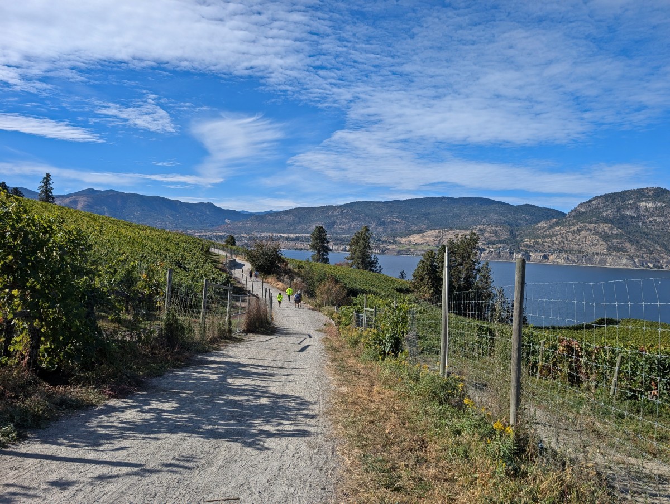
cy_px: 252
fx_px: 465
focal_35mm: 24
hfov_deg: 71.5
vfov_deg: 57.0
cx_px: 335
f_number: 1.68
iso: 22
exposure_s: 1/1653
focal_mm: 6.9
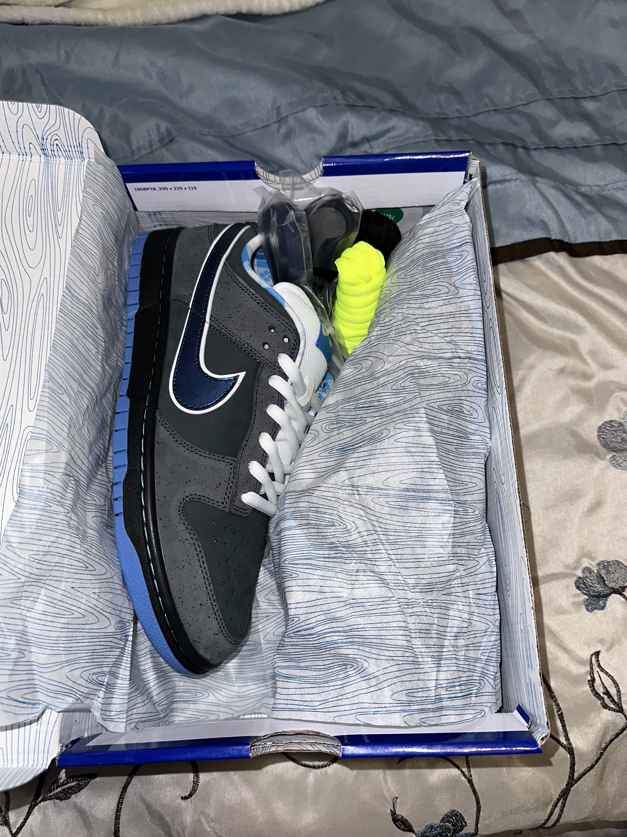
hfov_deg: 54.9
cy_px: 427
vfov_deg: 69.4
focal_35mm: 25
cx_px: 306
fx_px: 604
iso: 80
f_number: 1.78
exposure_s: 1/60
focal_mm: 6.86
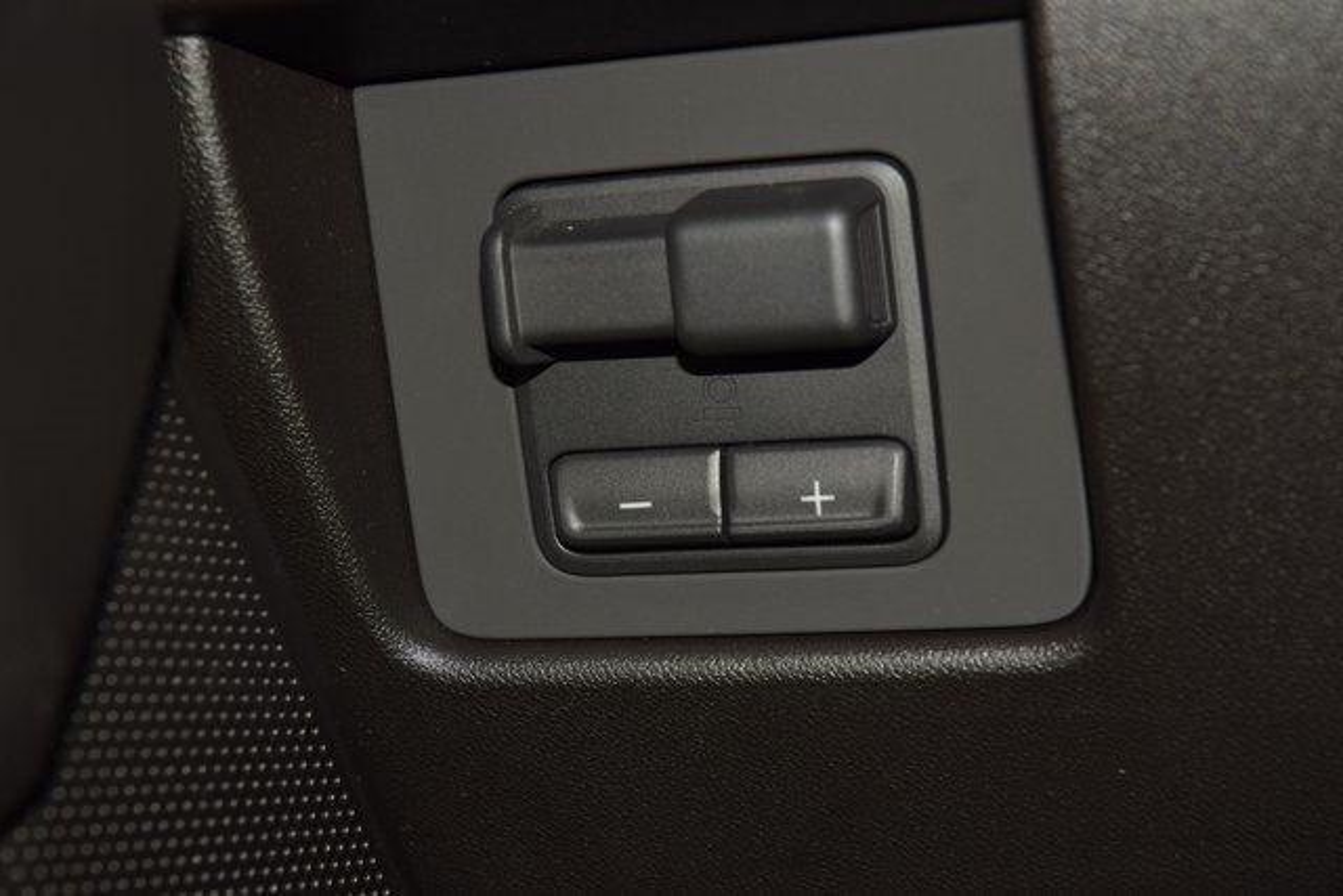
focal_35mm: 105
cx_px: 672
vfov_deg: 13.0
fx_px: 3918
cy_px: 448
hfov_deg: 19.5
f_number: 8
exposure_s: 1/125
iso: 100
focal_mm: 70
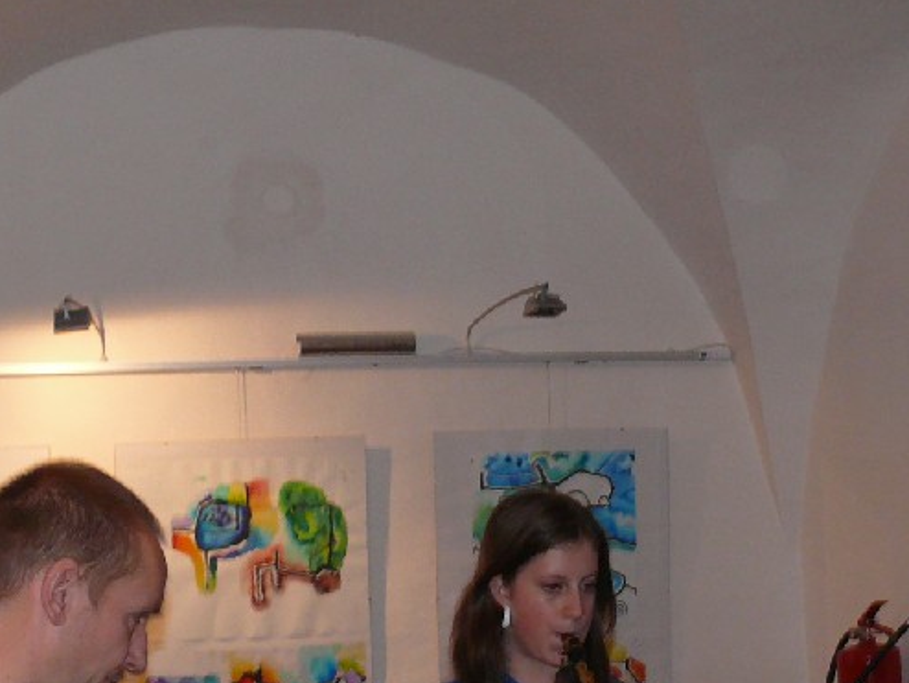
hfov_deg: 23.0
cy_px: 781
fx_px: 2233
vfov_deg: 16.8
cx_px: 394
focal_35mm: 85
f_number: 2.8
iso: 200
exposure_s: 1/30
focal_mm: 7.4
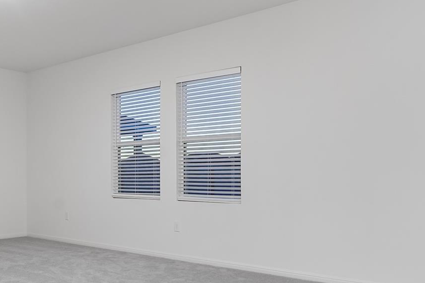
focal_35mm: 36
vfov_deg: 36.5
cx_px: 119
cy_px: 188
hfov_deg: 51.4
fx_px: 425
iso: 100
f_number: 9
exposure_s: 1/2
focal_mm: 10
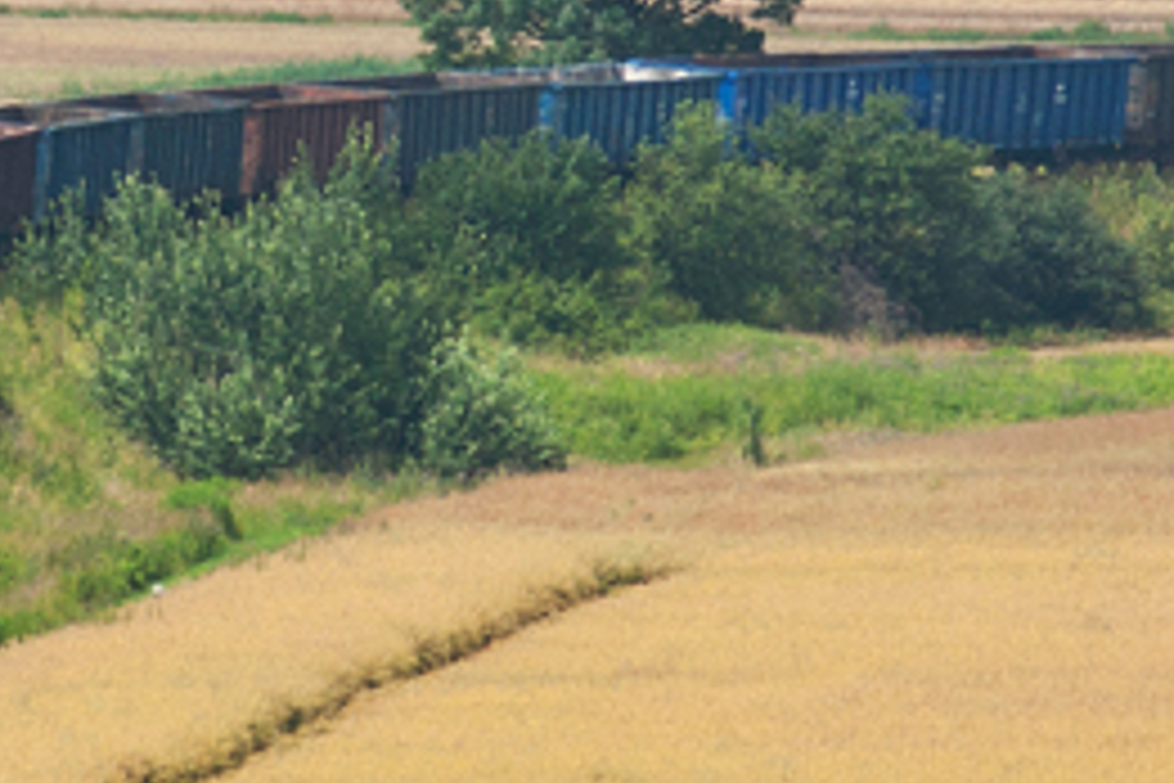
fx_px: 36456
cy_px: -29
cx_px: 355
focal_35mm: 1118
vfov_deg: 1.2
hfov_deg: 1.8
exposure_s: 1/800
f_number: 8
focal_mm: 190
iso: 200
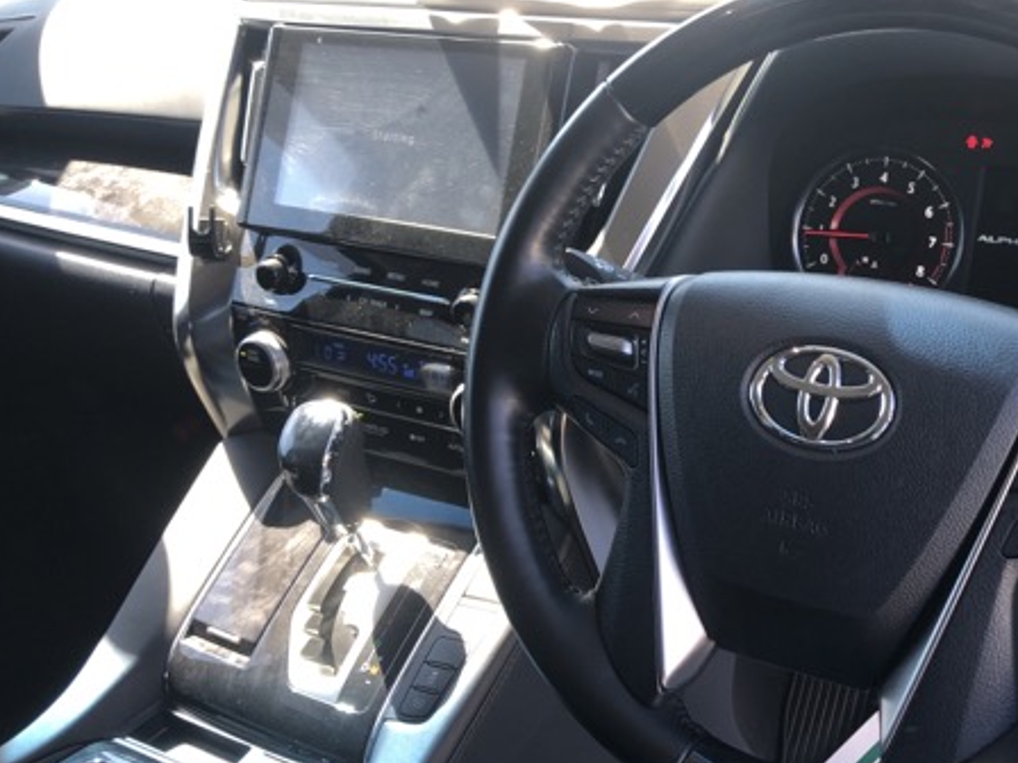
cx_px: 723
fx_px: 1176
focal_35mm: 40
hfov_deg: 45.7
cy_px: 393
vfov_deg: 36.0
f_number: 1.8
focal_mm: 3.99
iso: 25
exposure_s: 1/60
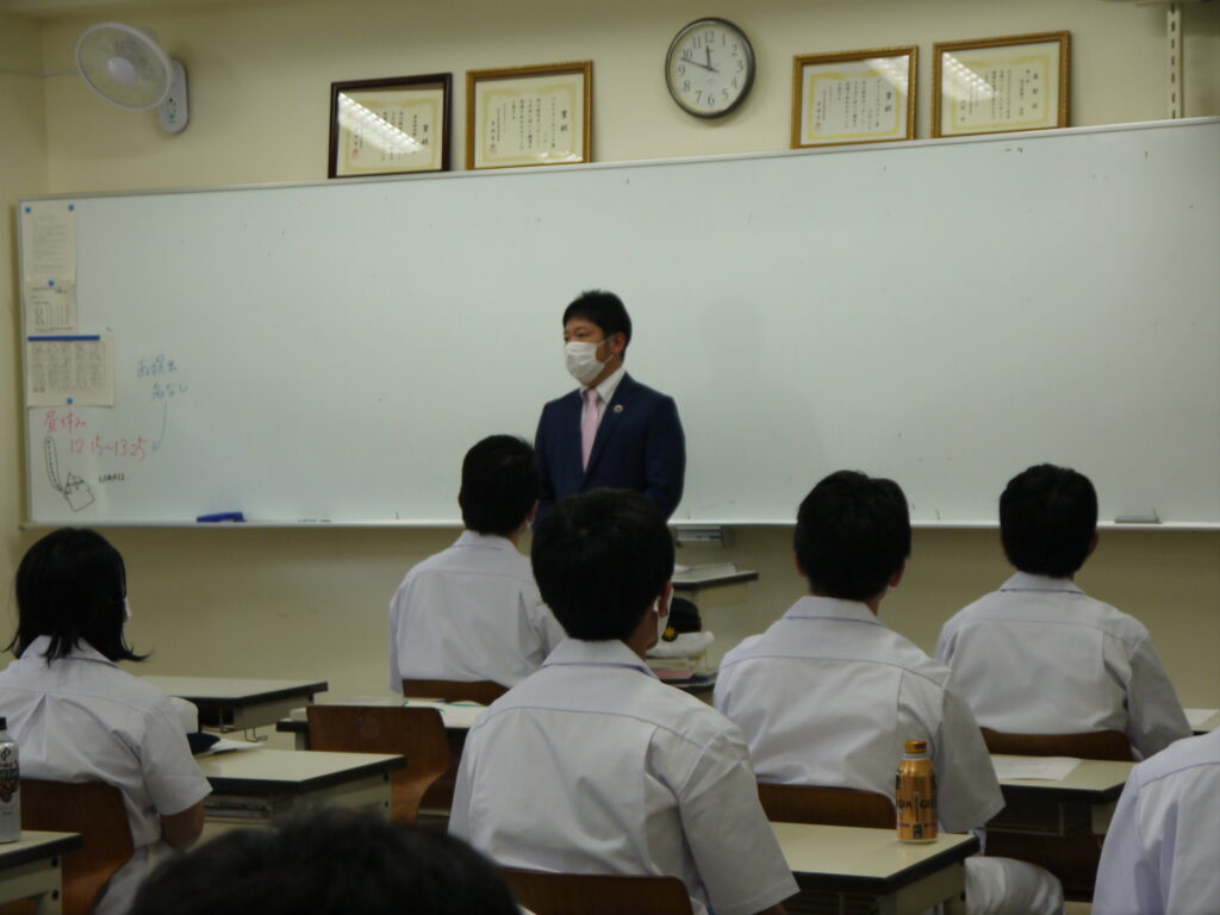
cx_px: 610
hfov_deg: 23.3
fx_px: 2960
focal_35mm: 84
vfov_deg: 17.6
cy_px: 458
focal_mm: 42
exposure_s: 1/80
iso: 400
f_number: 5.6
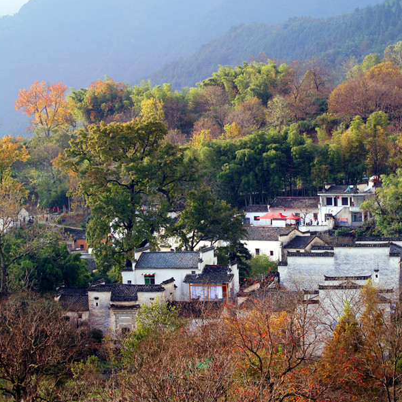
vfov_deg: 16.3
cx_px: 256
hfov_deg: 16.3
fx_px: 1401
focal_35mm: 107
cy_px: 201
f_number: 5.6
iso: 100
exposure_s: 1/125
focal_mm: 55
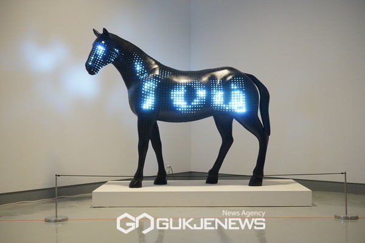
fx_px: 558
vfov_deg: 24.6
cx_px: 182
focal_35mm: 55
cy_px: 122
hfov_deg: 36.2
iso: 6400
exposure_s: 1/60
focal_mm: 55
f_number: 10
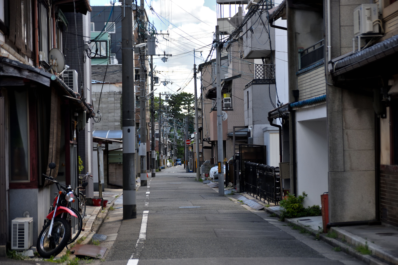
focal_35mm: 105
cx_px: 199
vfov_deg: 13.0
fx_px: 1161
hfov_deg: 19.5
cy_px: 132
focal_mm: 105
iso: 500
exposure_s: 1/1250
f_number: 5
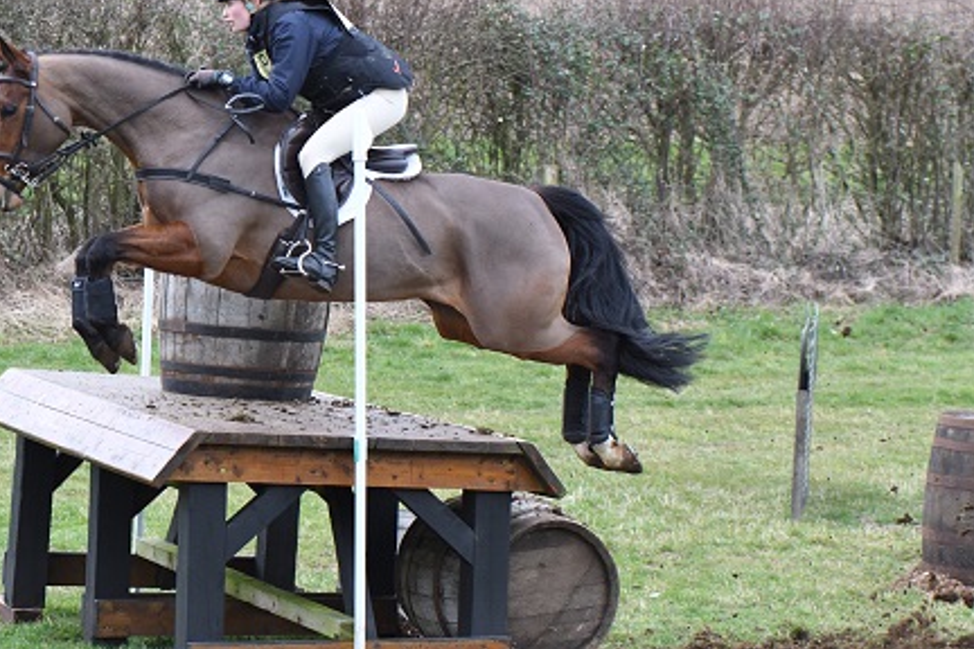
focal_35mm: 146
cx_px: 300
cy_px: 275
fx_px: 3950
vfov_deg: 9.4
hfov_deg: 14.0
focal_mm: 70
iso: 1000
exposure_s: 1/1000
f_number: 4
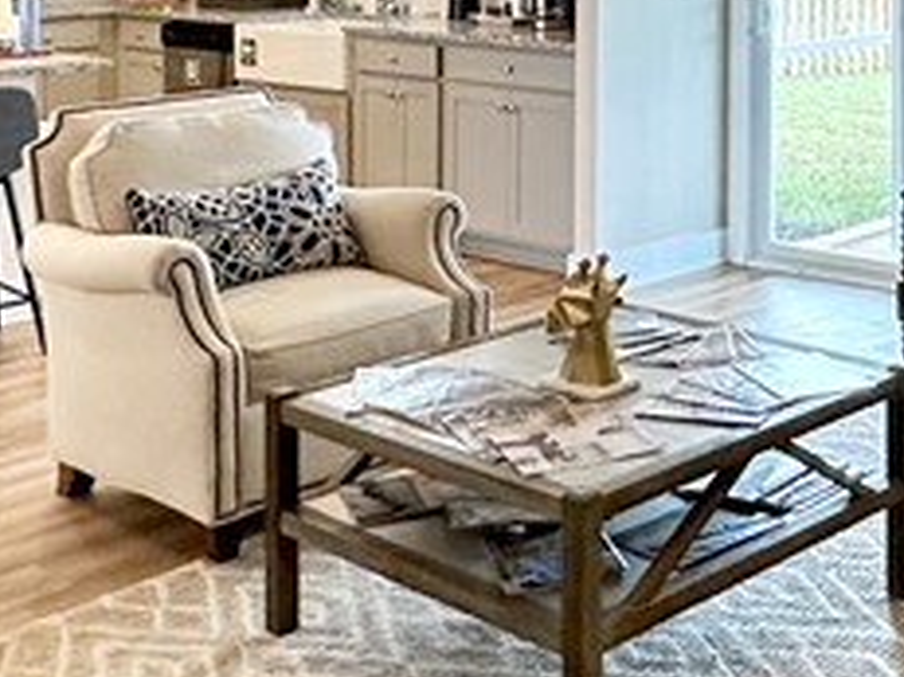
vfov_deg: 21.7
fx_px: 1618
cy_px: -157
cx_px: 861
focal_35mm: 62
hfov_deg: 29.5
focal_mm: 2.22
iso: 250
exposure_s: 1/120
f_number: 2.2
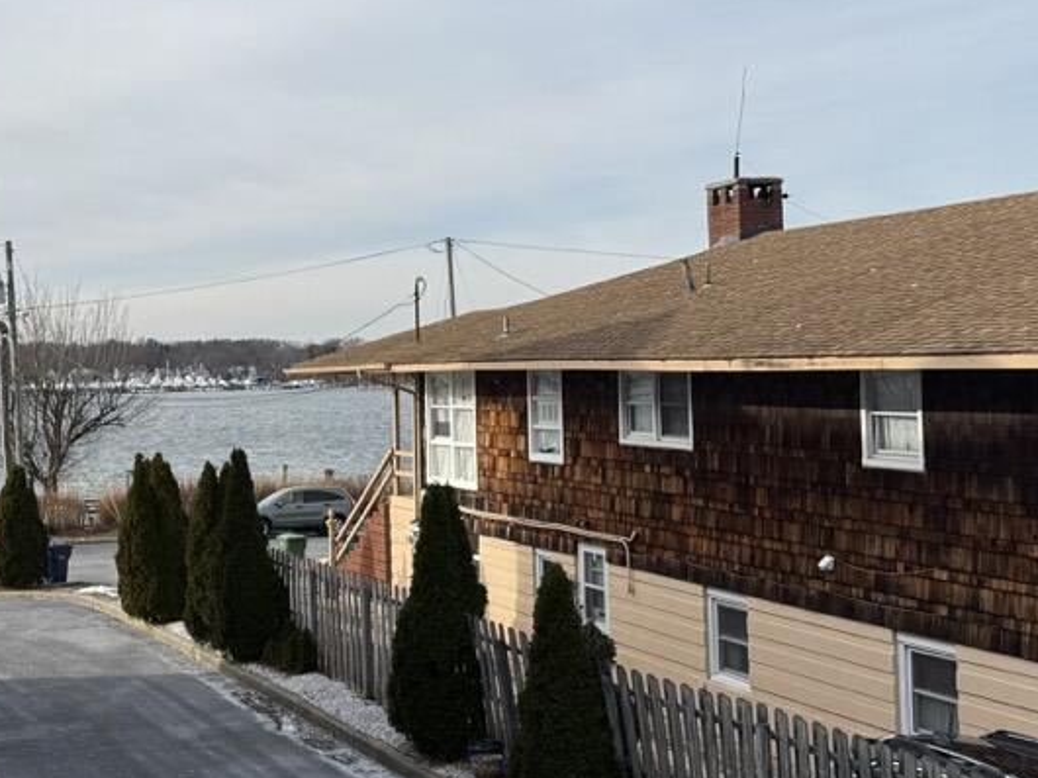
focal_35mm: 58
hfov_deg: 32.7
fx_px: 1738
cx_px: 288
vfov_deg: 25.2
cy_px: 300
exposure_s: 1/4608
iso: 80
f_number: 1.78
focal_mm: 6.76
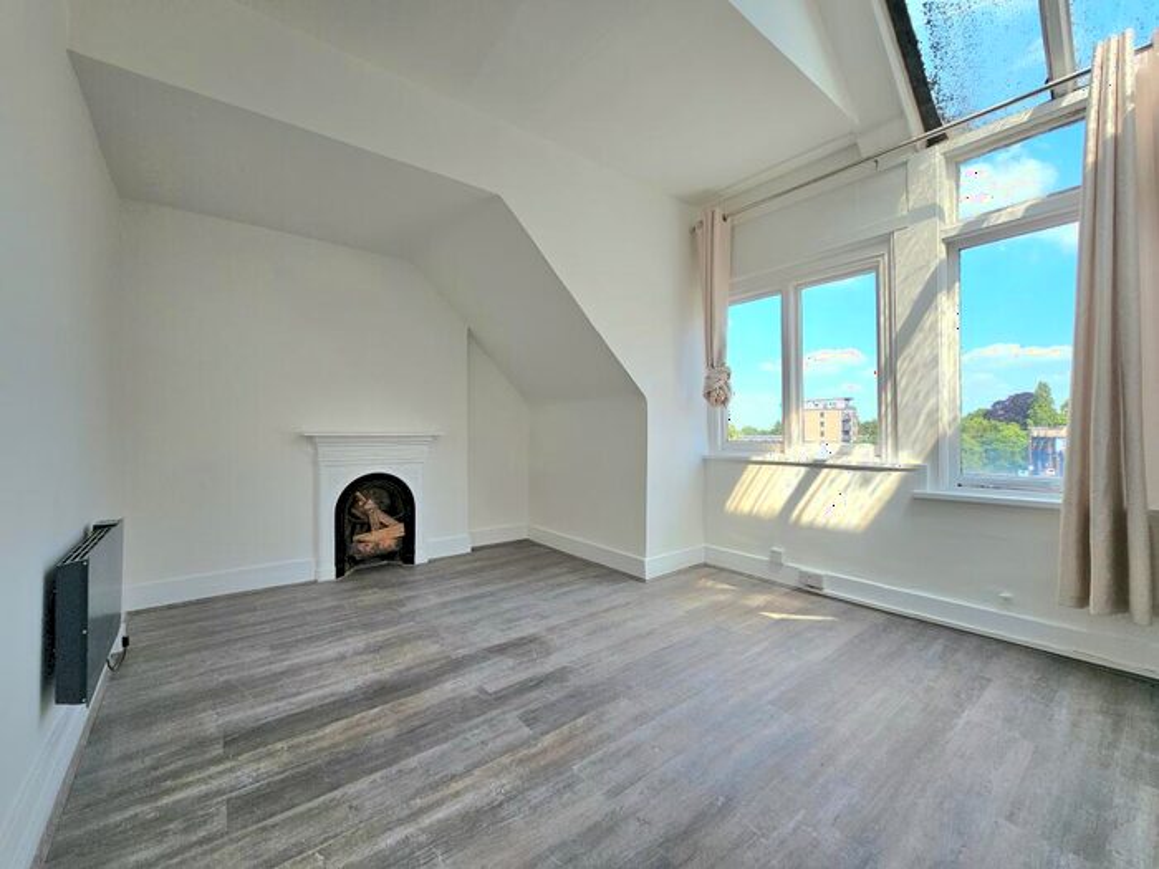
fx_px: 435
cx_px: 580
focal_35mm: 13
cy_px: 434
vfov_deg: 89.9
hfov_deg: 106.2
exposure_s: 1/625
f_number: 2.2
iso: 50
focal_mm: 2.2
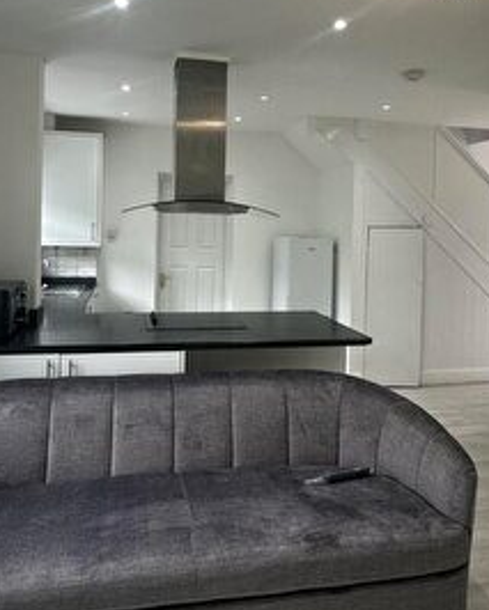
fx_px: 488
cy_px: 237
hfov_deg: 53.1
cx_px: 218
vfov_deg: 63.3
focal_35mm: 27
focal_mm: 2.22
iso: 80
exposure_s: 1/100
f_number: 2.2
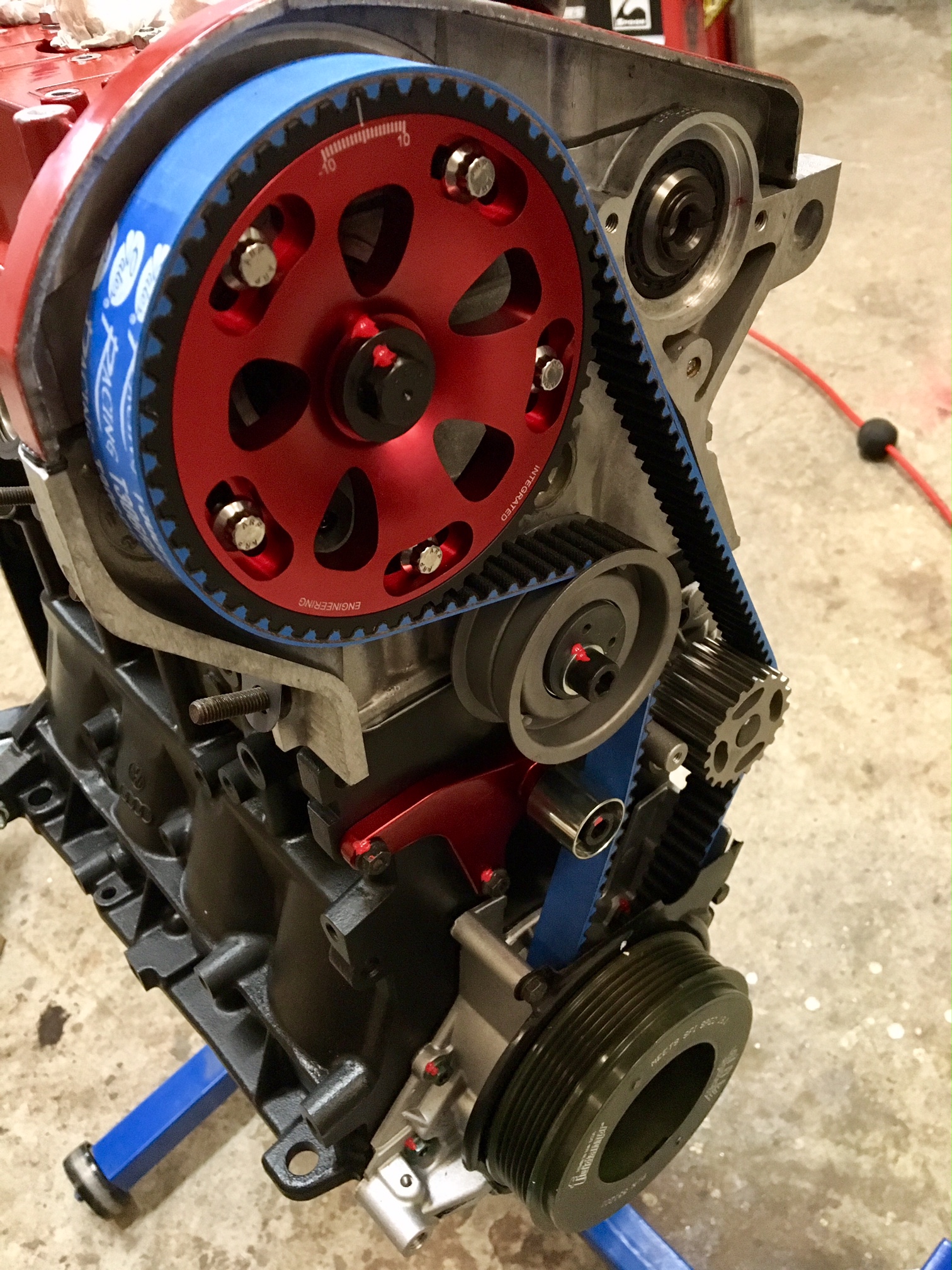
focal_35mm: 29
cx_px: 476
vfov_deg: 61.7
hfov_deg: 48.2
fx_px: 1063
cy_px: 635
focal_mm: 4.15
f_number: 2.2
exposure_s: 1/17
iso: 250
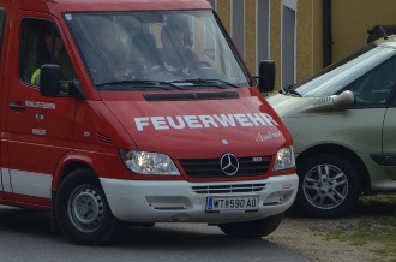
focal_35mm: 382
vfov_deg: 3.6
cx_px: 85
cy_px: 78
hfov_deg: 5.4
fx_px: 4192
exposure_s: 1/4000
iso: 640
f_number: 5.6
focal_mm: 105
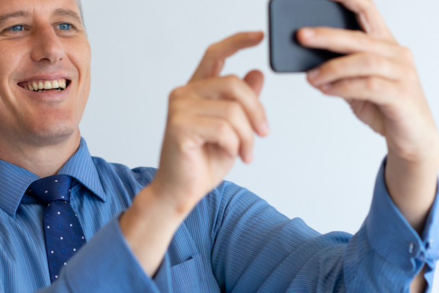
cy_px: 185
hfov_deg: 20.0
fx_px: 1244
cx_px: 171
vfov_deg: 13.4
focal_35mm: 102
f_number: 2.8
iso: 250
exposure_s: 1/320
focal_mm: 55
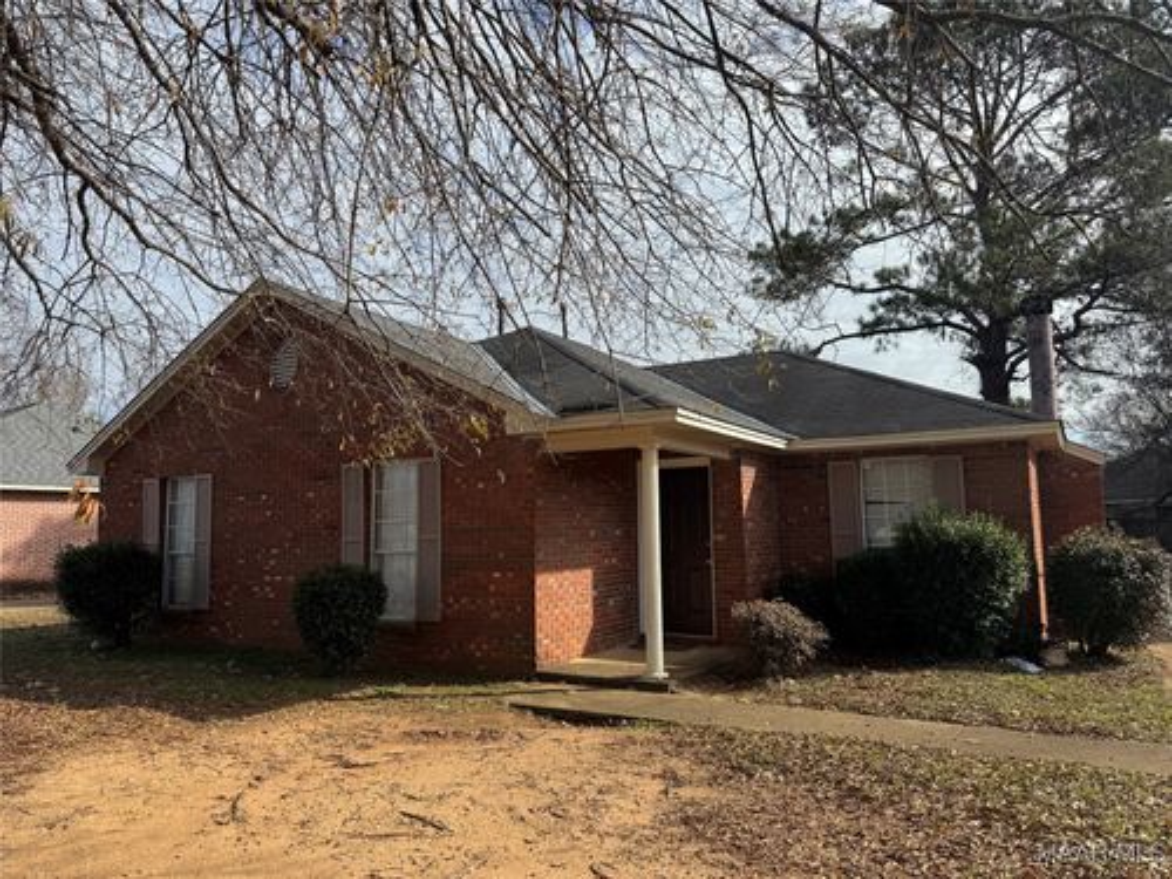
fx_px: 813
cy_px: 440
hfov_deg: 71.6
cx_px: 586
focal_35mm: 24
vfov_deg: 56.8
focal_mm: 6.76
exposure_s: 1/4310
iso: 80
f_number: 1.78
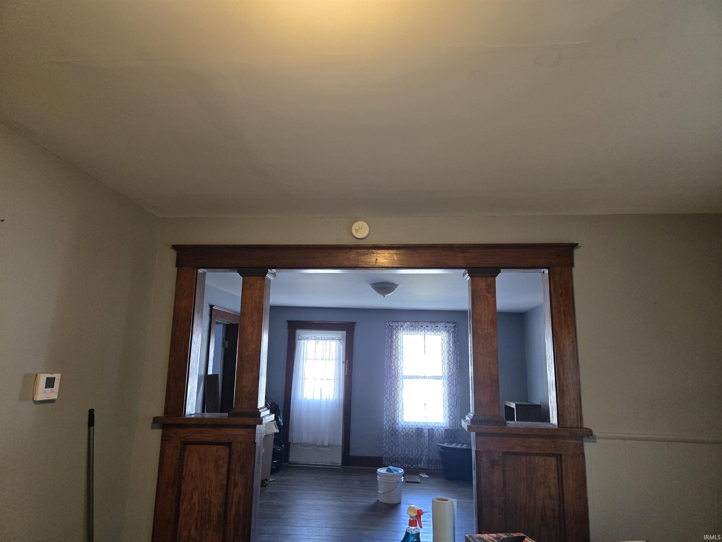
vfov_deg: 58.9
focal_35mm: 23
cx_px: 361
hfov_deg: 73.9
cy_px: 271
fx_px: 480
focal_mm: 5.4
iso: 500
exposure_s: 1/120
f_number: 1.8
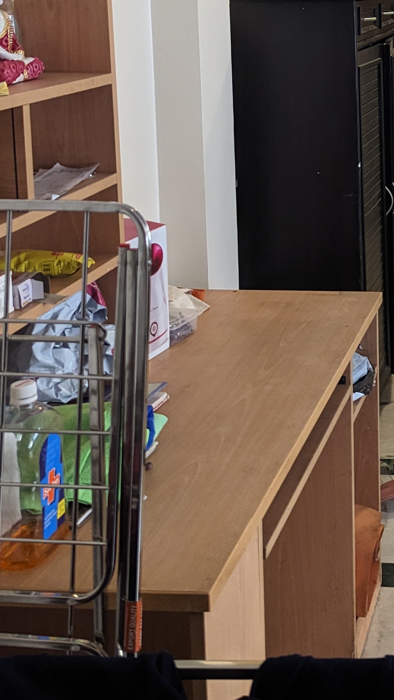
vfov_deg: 36.0
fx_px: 1021
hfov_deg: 20.1
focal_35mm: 55
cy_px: 100
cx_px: 508
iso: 469
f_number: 1.85
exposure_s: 1/23.8
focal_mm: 6.81
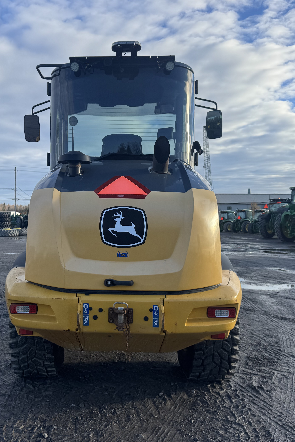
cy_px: 218
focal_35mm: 34
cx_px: 106
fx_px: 418
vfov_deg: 55.8
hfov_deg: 38.6
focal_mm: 6.76
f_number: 1.78
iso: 80
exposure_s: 1/2174
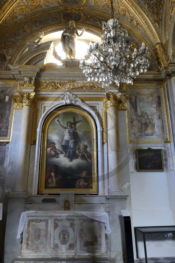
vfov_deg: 63.7
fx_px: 212
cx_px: 88
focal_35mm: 29
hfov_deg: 44.9
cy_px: 132
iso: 1600
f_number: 4.5
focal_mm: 29
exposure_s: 1/15
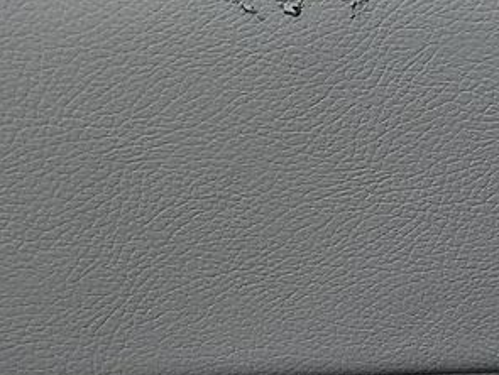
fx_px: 1876
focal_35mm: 130
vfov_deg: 10.6
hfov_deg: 11.5
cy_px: 711
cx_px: 1324
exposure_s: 1/59
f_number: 1.8
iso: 159
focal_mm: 6.7
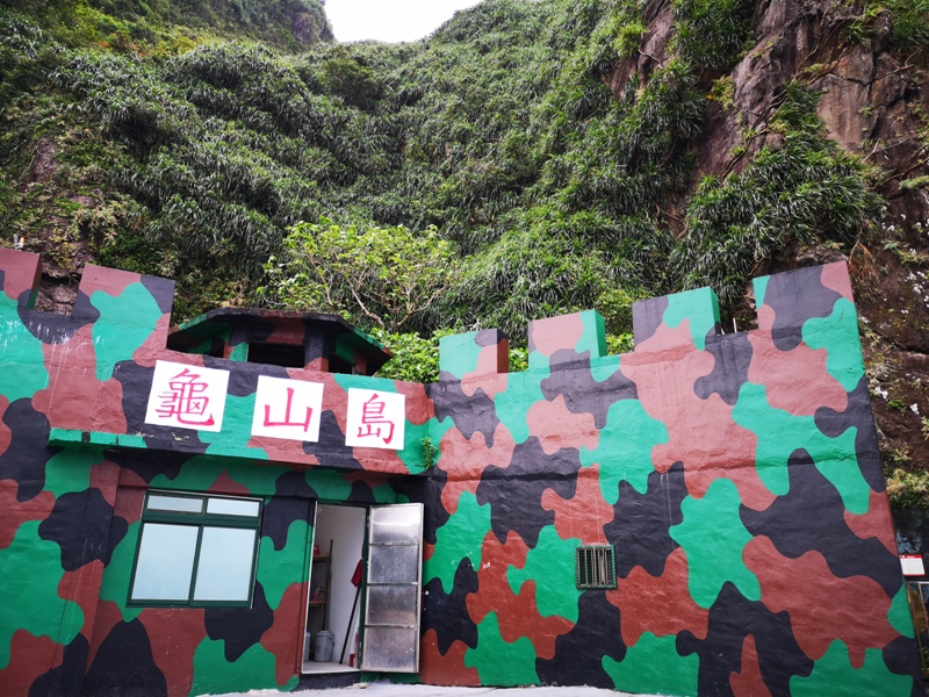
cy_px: 348
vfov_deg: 51.4
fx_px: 725
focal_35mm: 27
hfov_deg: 65.3
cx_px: 464
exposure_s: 1/120
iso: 50
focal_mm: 3.95
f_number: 1.8
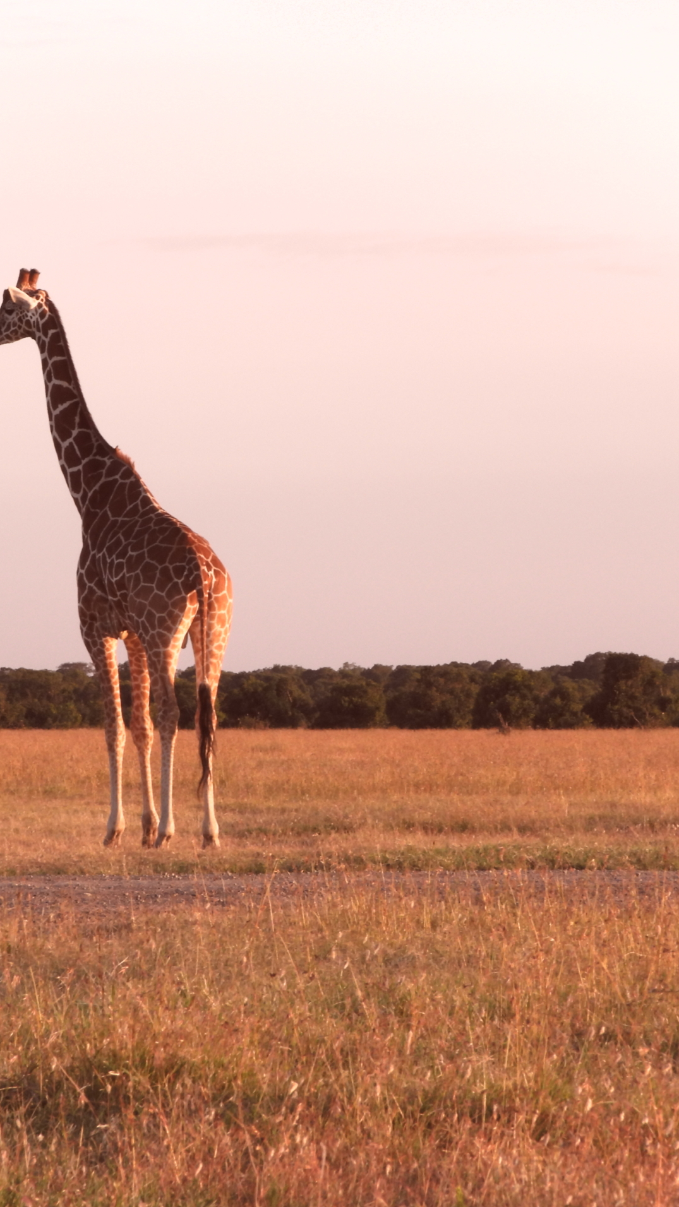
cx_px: 239
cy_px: 602
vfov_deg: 8.7
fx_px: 7941
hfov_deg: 4.9
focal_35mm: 248
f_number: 5.6
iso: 100
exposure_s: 1/80
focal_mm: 30.5
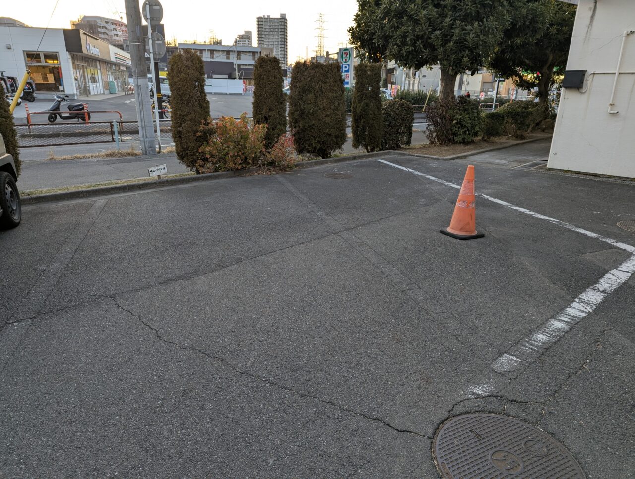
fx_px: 441
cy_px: 240
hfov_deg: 71.5
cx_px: 318
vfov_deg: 56.9
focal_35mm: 24
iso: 29
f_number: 1.85
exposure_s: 1/107
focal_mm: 6.81
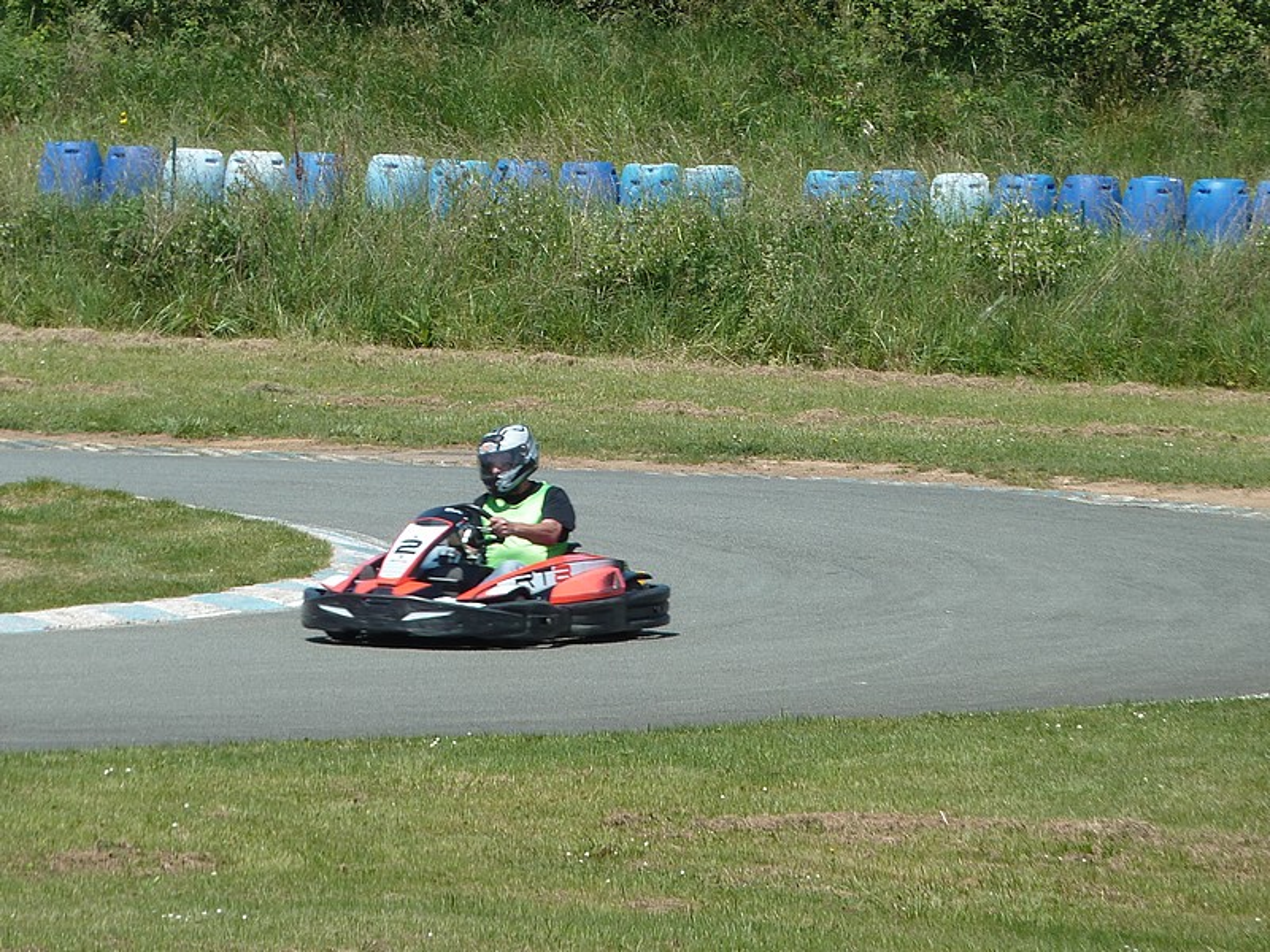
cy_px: 476
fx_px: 14418
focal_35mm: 393
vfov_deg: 3.8
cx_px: 635
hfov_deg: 5.0
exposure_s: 1/320
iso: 80
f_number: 4.9
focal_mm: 49.2
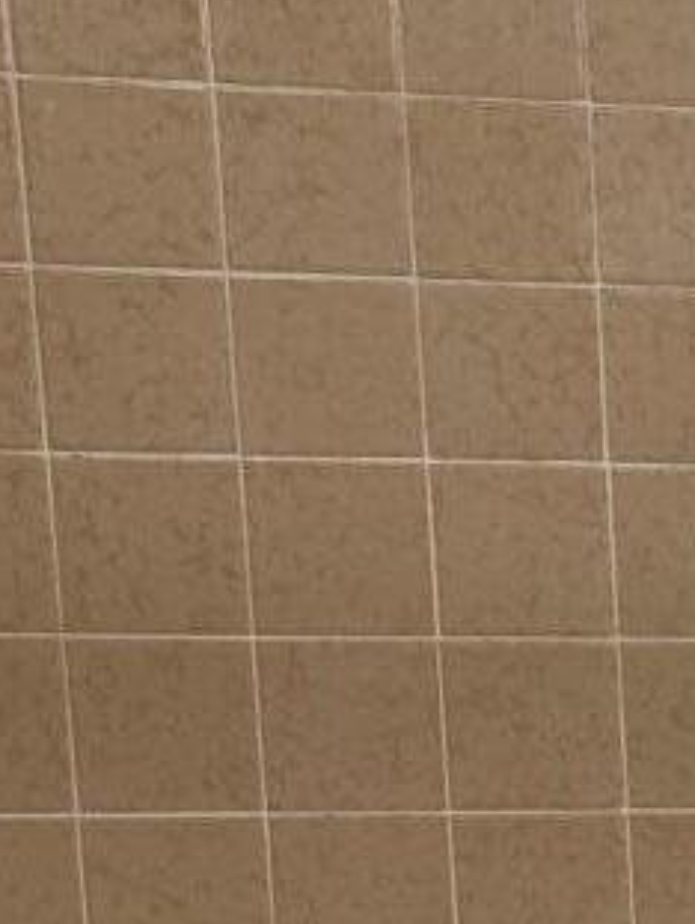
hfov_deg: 7.8
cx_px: 2049
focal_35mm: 167
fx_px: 4461
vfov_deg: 11.2
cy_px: 1497
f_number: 1.5
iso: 80
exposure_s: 1/60
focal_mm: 5.7
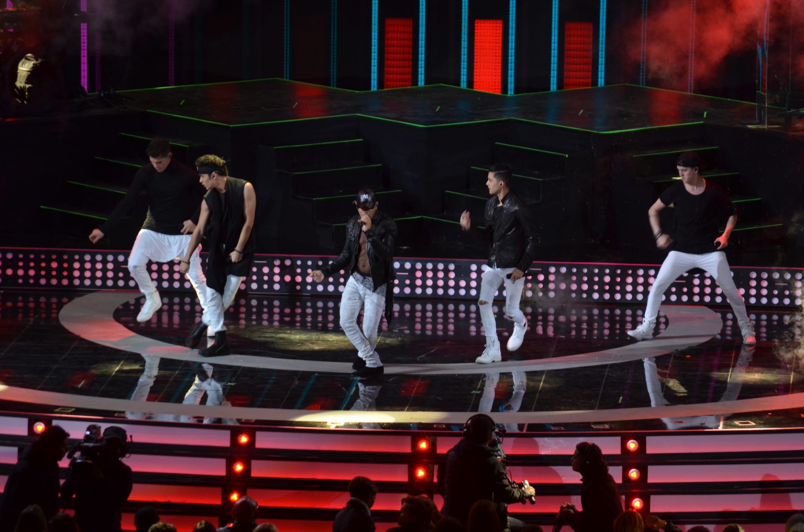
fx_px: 6017
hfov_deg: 7.6
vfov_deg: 5.1
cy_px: 266
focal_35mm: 270
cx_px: 402
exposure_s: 1/125
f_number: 5.6
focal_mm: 180
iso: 800
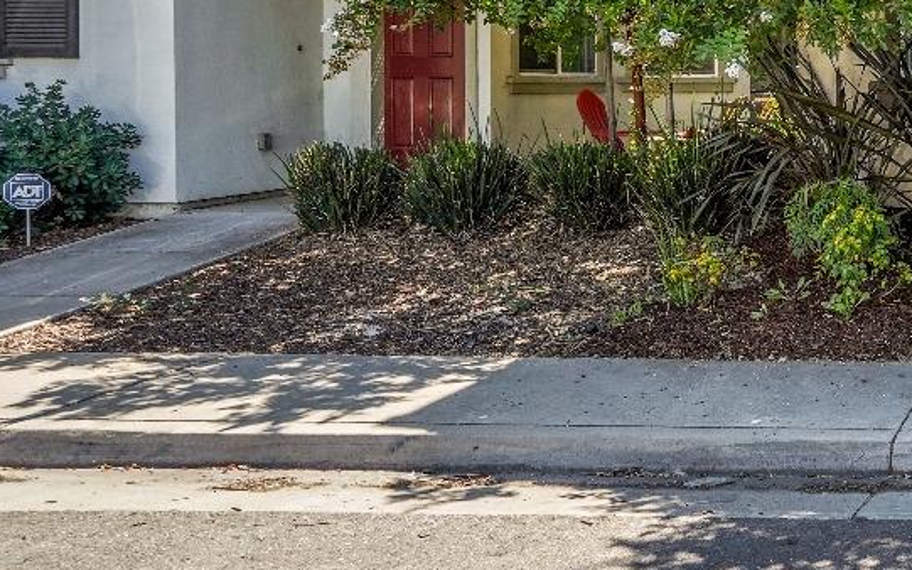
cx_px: 1180
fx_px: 1193
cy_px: 22
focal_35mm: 48
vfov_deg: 25.7
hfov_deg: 32.0
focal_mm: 17
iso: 400
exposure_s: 1/250
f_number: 8
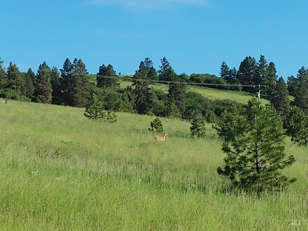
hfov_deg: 17.3
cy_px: 116
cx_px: 154
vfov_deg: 13.0
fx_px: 1014
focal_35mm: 114
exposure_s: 1/935
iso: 50
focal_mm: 4.81
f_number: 1.8
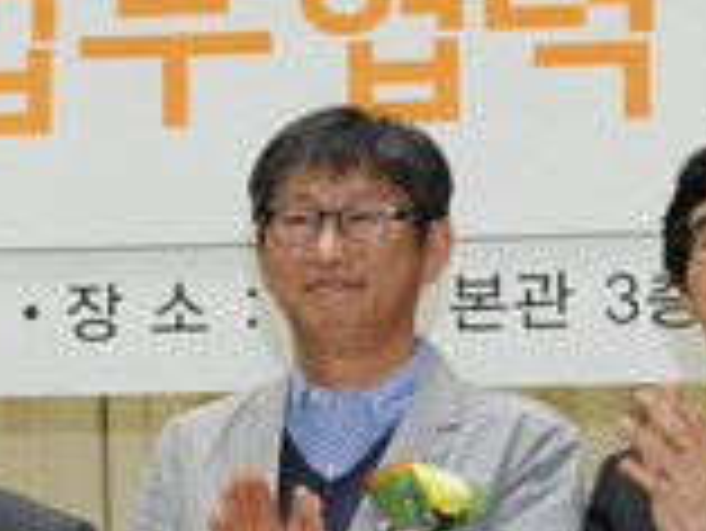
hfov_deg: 9.4
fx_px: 4205
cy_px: 497
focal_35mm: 206
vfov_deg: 7.2
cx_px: -288
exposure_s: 1/125
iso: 2000
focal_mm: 56
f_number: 5
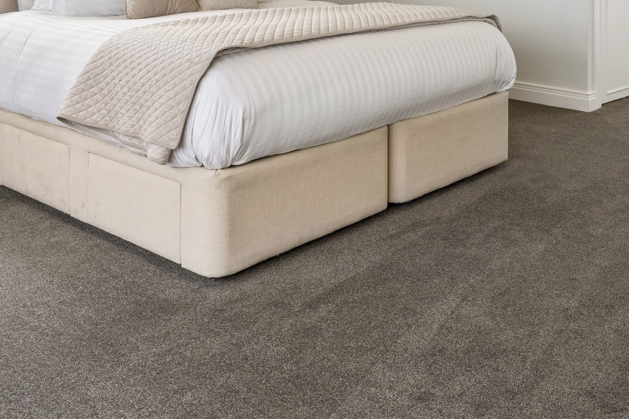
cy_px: -37
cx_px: 408
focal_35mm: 45
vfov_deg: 27.7
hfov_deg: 43.5
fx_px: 778
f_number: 8
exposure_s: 1/80
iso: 640
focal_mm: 17.2
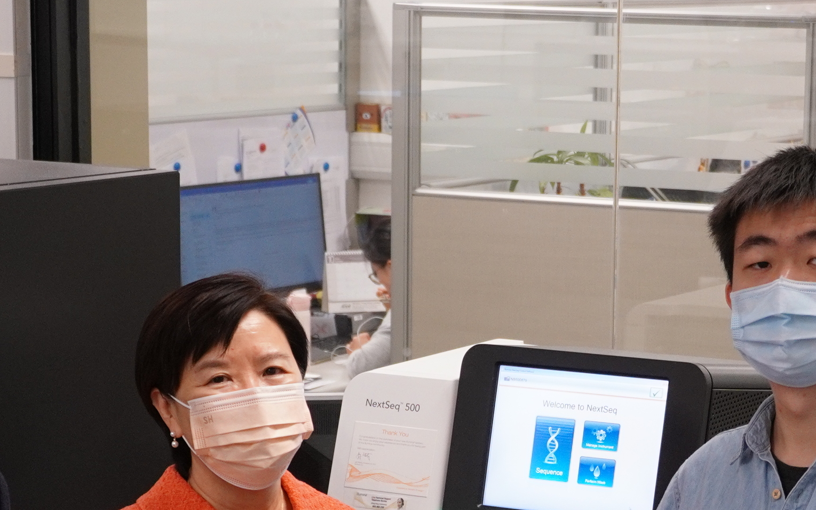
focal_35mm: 135
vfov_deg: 9.6
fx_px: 3002
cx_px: 600
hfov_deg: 15.4
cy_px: 515
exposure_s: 1/60
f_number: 4.5
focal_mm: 30
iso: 640
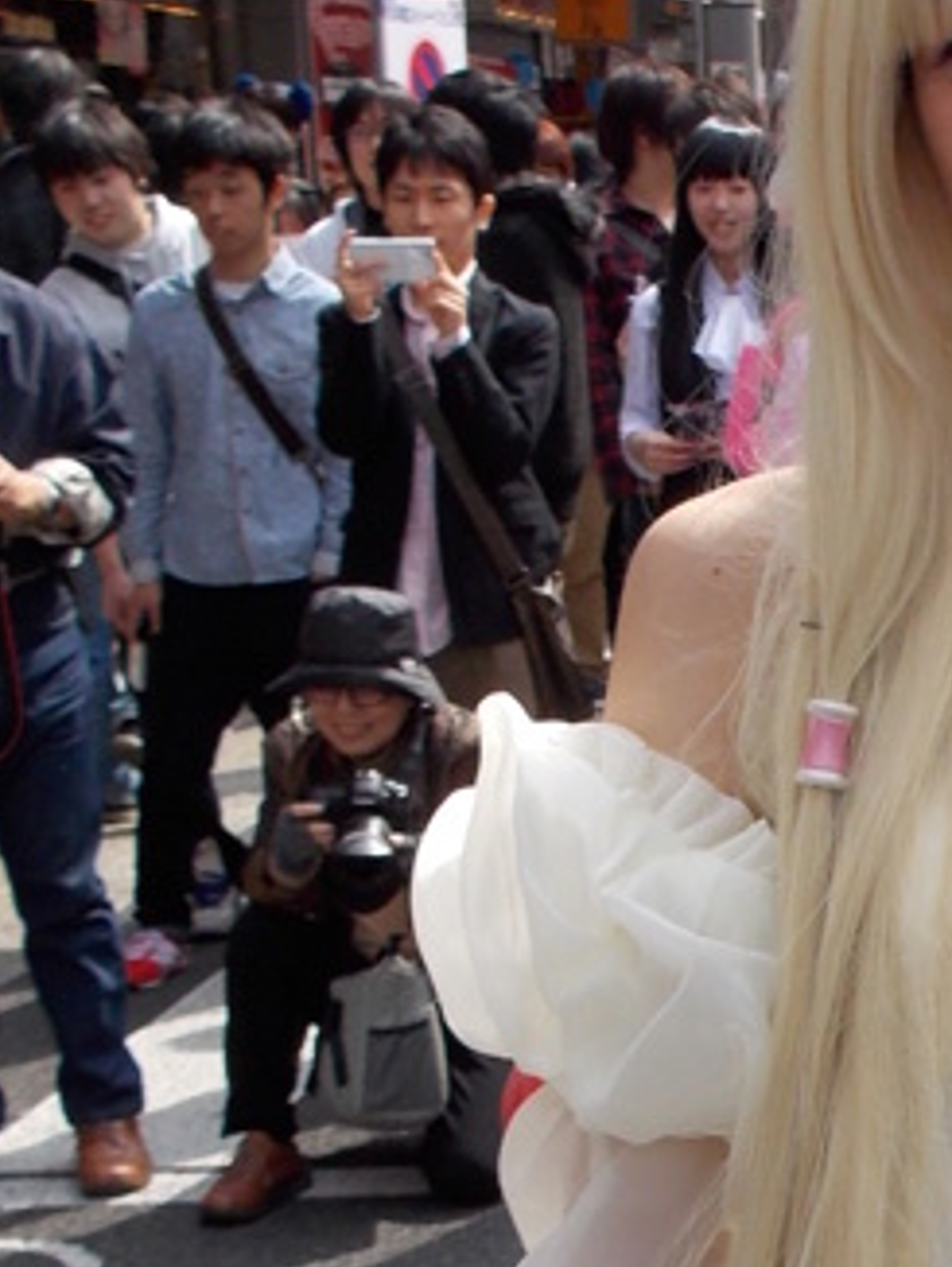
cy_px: 1084
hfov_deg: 15.8
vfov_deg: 21.2
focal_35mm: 91
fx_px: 3333
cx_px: 1061
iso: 80
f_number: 3.3
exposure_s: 1/400
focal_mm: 4.1
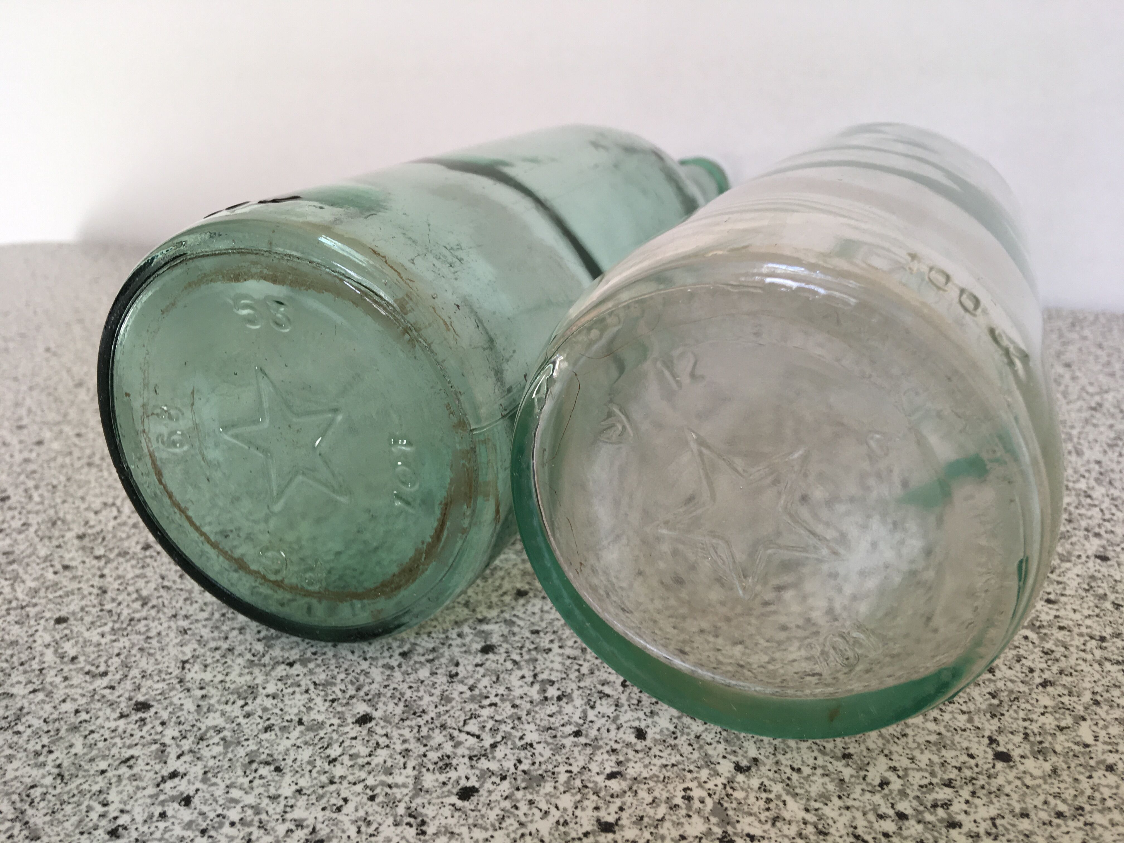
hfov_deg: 61.7
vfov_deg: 48.2
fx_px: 942
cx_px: 562
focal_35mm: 29
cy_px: 422
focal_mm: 4.15
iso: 32
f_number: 2.2
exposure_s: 1/50
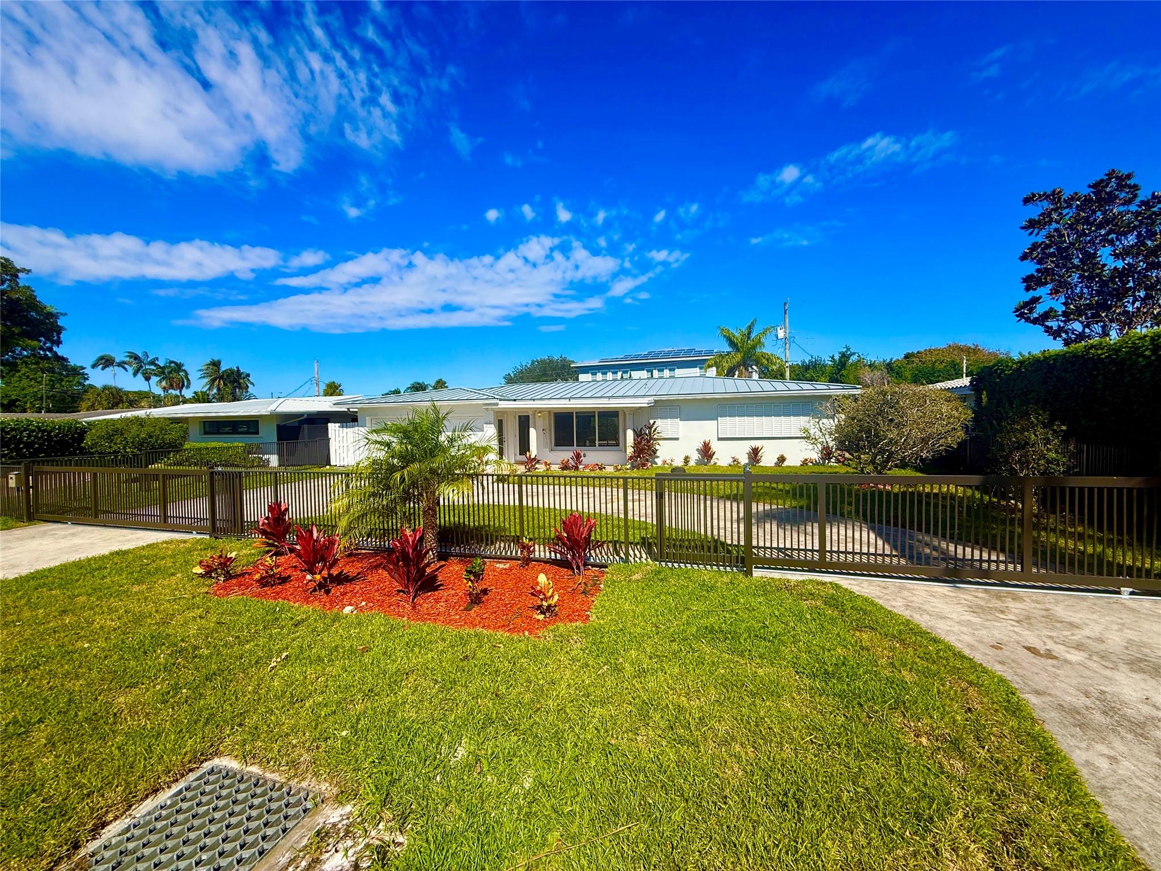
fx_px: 470
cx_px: 580
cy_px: 436
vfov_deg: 85.7
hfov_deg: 102.1
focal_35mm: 14
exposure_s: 1/3125
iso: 50
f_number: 2.2
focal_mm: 2.22
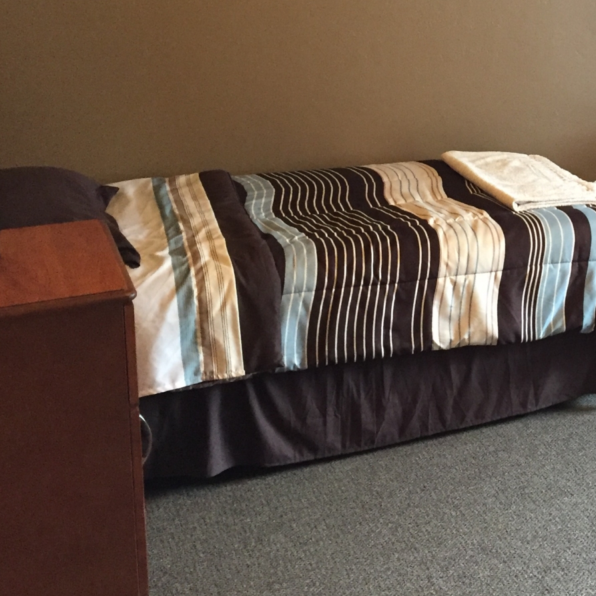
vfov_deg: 28.3
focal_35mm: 59
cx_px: 585
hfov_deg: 27.5
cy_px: 103
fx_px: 1149
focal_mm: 4.15
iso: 250
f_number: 2.2
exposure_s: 1/20
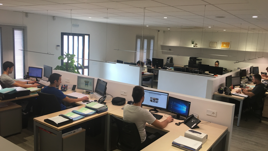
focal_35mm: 32
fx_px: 227
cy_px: 79
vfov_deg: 36.7
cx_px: 135
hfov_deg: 61.0
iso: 25
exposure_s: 1/33
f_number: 2.2
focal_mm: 4.15
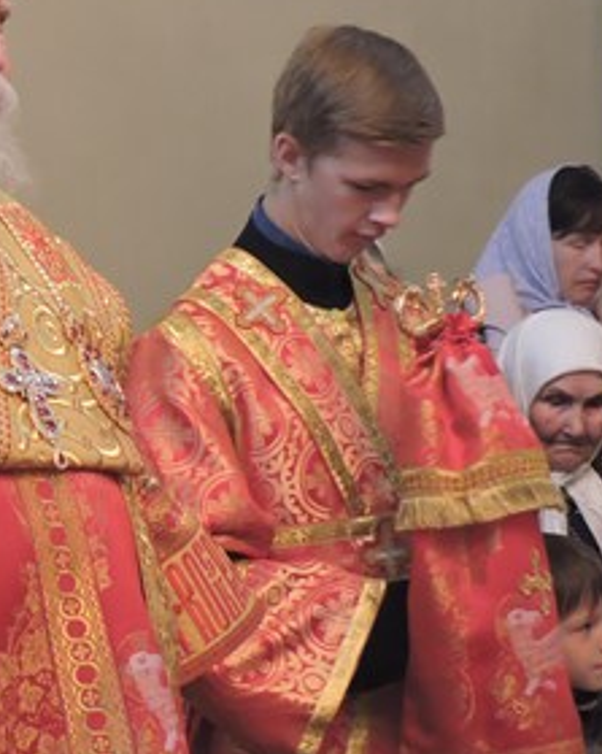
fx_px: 3744
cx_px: -227
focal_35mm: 168
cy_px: 351
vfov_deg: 11.5
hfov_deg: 9.0
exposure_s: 1/25
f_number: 3.9
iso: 800
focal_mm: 13.4
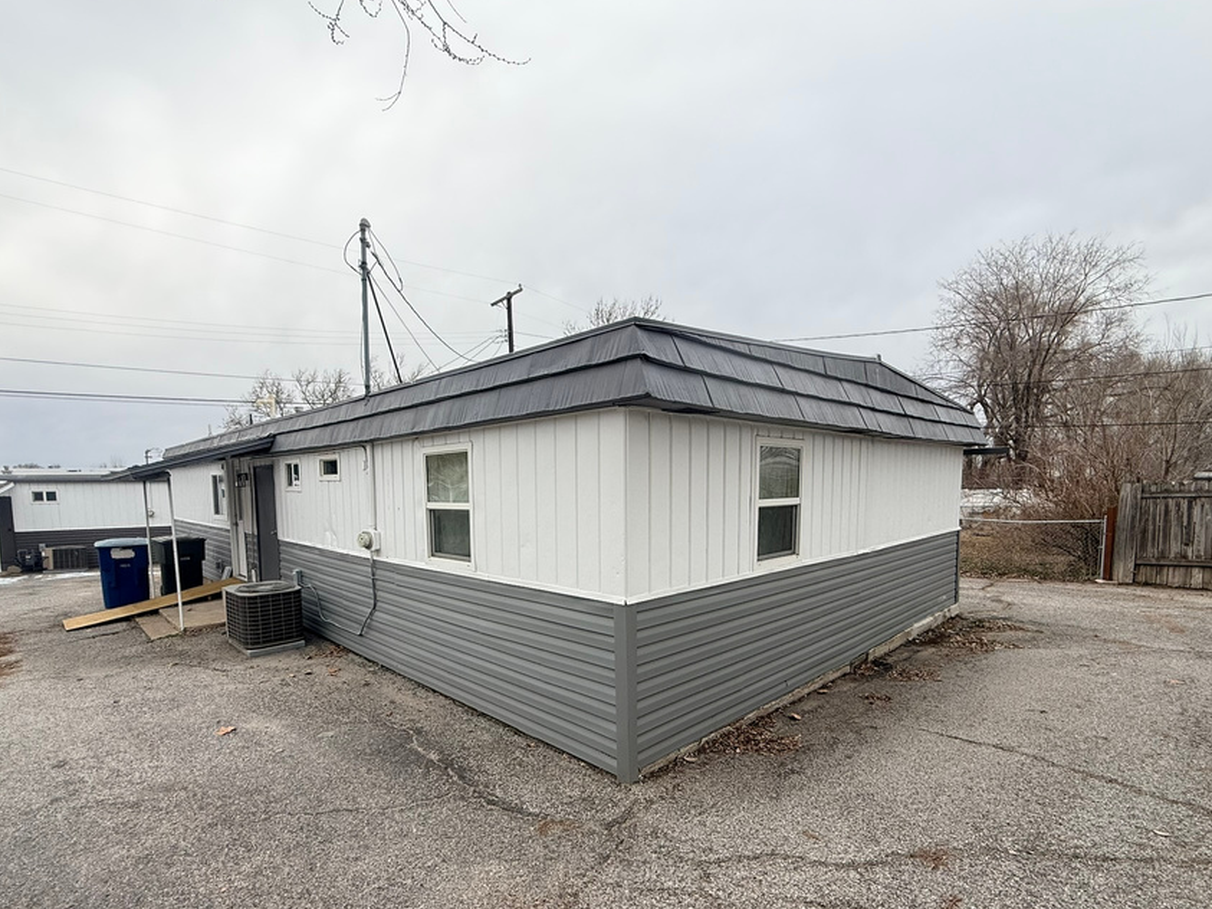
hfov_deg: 91.0
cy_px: 542
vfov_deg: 74.0
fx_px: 595
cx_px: 581
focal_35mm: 17
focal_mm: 2.22
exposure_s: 1/638
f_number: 2.2
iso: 50
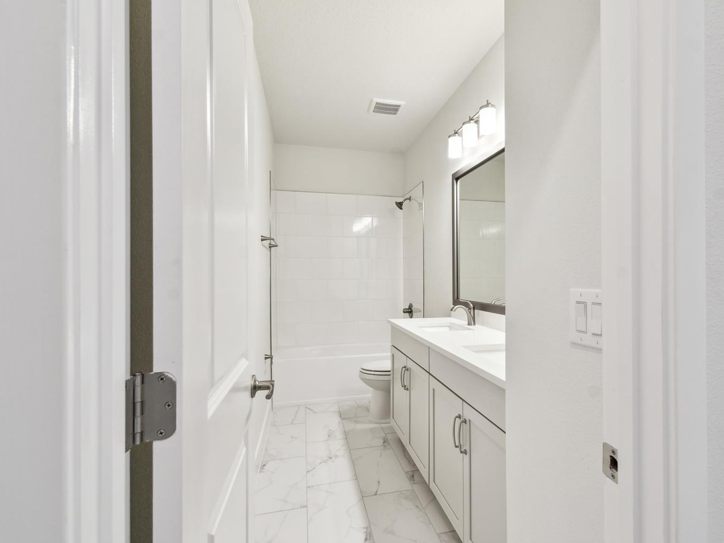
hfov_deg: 90.7
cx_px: 398
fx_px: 356
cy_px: 275
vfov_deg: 74.7
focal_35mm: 17
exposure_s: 1/6
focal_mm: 10
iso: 100
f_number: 7.1
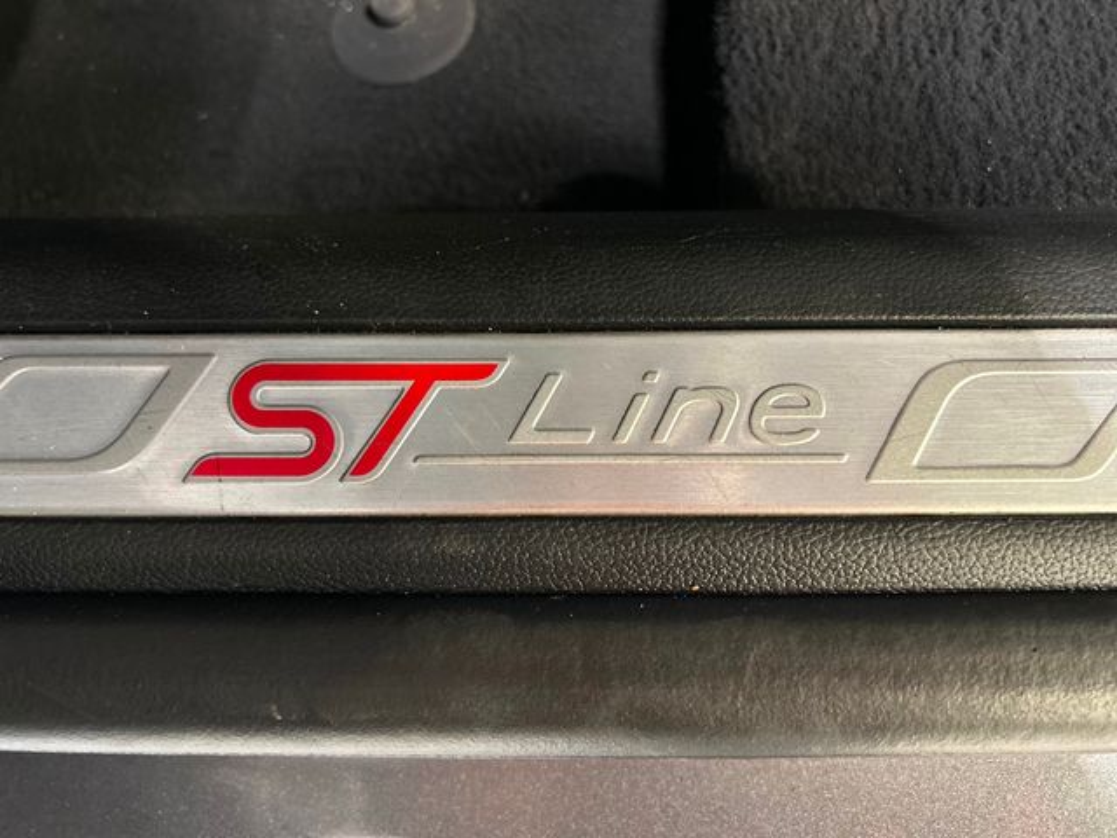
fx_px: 839
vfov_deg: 53.1
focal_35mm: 26
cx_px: 558
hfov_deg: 67.3
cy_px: 419
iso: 500
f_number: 1.5
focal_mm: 5.7
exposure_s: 1/40
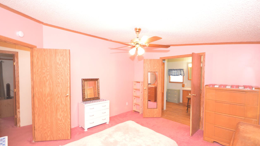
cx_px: 129
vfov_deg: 66.9
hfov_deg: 99.4
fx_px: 110
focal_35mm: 16
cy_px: 79
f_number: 4
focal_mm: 10
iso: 2800
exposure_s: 1/60
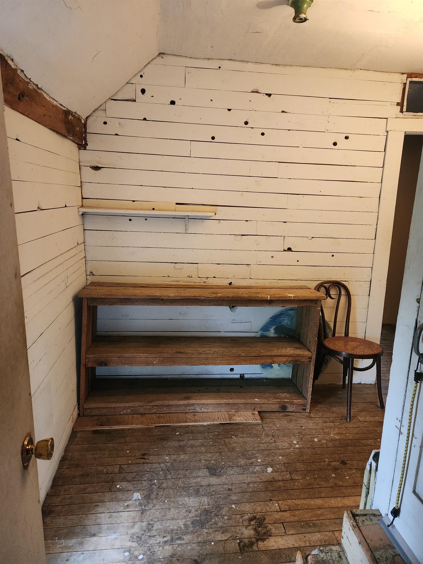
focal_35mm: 23
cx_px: 212
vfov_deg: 73.9
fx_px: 375
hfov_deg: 58.9
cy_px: 282
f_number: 1.8
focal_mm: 5.4
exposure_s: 1/120
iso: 800
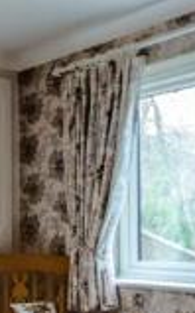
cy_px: 237
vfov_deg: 31.9
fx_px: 537
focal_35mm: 63
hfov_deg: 17.9
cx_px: -117
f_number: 8
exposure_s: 1/4
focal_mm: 10
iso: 100
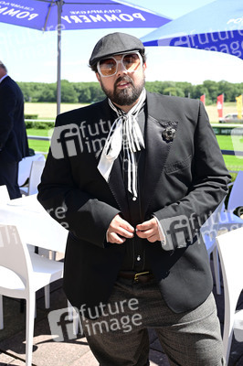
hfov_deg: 35.9
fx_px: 375
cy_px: 183
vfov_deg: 51.9
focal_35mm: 37
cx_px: 122
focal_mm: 37
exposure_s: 1/200
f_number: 5
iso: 100
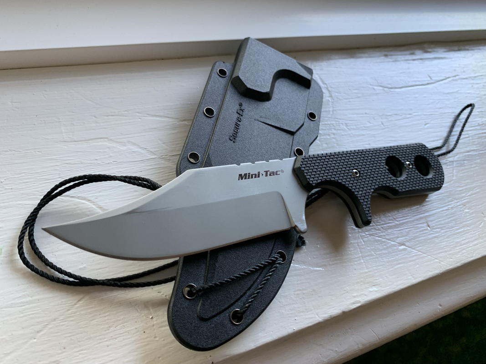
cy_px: 182
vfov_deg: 53.1
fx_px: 365
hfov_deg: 67.3
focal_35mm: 26
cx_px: 243
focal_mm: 4.25
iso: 80
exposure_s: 1/60
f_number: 1.8
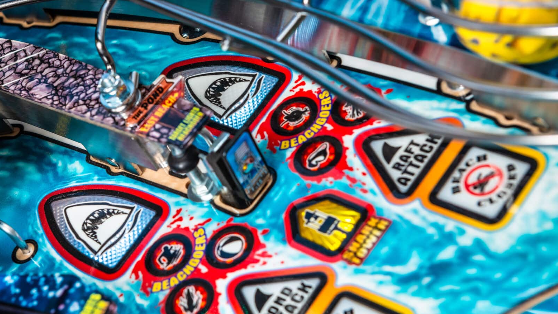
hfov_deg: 22.7
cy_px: 171
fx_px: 1391
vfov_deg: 12.9
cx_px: 234
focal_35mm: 94
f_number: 9
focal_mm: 70
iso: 200
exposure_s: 1/125
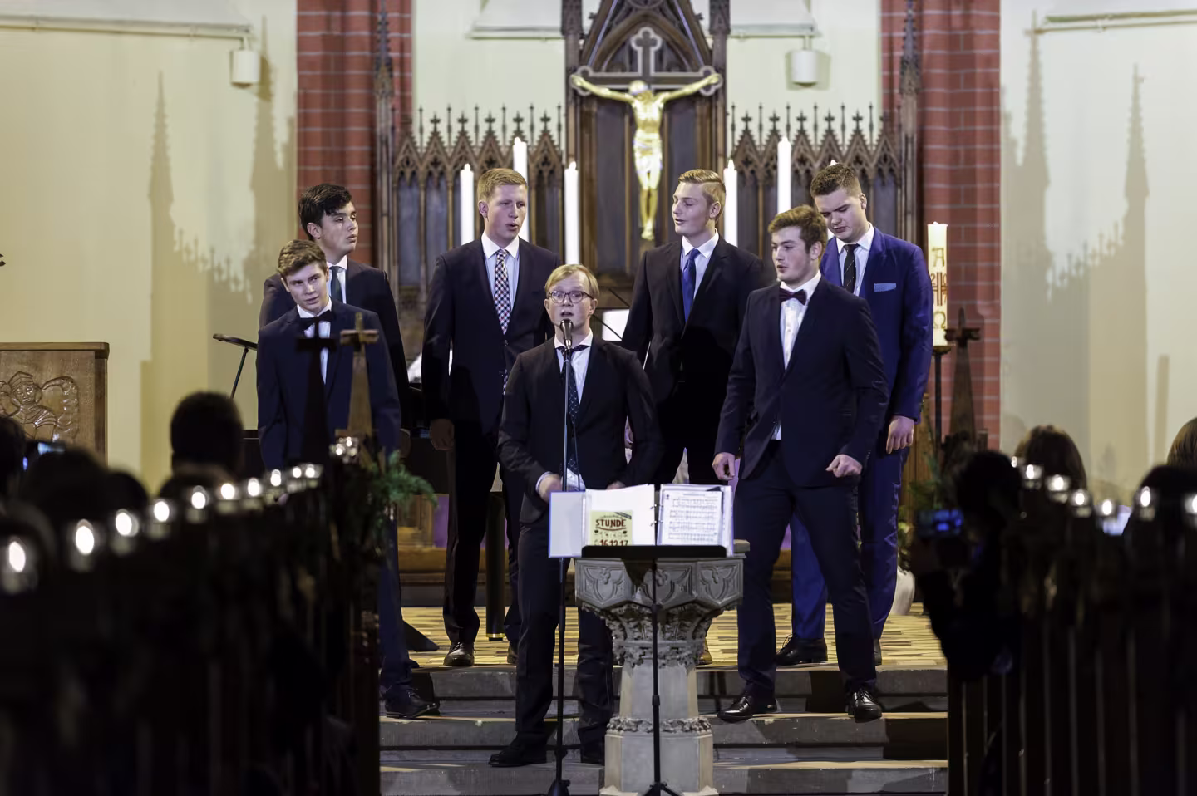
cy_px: 398
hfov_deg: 12.8
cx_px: 598
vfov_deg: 8.6
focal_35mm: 160
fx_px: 5316
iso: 1600
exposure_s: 1/60
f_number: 2.8
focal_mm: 160
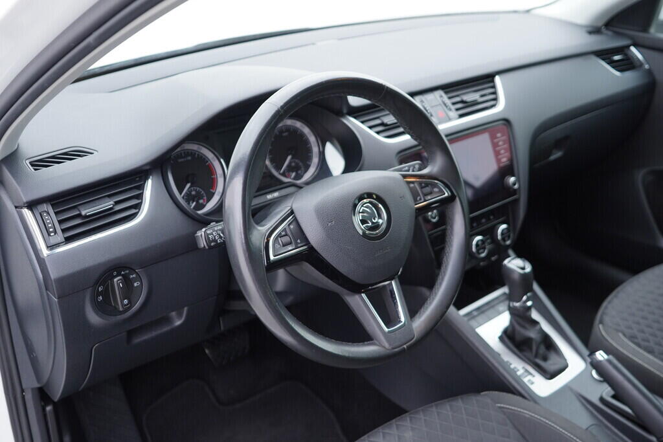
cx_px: 332
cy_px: 221
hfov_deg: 53.1
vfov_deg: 36.9
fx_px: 663
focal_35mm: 36
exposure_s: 1/40
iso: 200
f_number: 2.8
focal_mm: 24
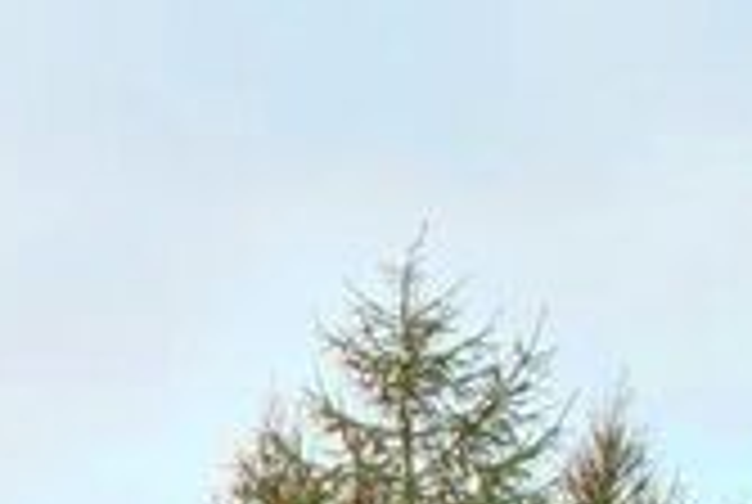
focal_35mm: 126
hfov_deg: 14.9
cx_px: -423
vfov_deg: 10.0
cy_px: 1048
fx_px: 2637
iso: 400
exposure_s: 1/320
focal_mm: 20
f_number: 8
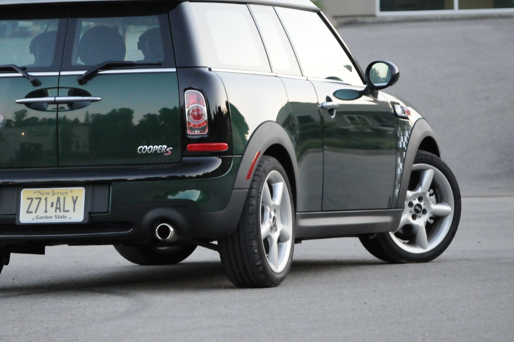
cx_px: 205
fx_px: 3437
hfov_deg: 8.6
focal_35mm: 241
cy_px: 122
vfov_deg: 5.7
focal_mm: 116
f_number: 5
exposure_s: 1/200
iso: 2000
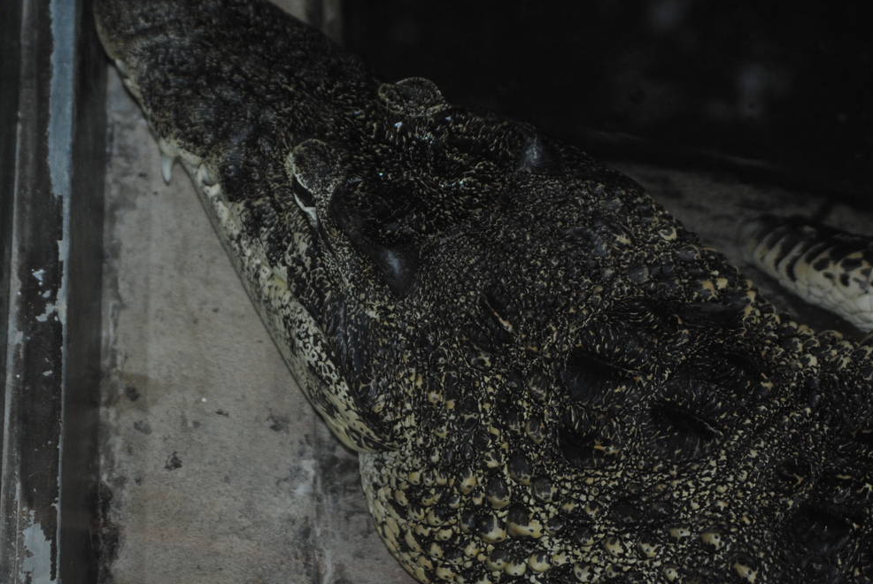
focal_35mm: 146
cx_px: 346
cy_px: 223
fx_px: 3545
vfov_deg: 9.4
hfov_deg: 14.0
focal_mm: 60
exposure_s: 1/60
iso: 200
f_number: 4.2
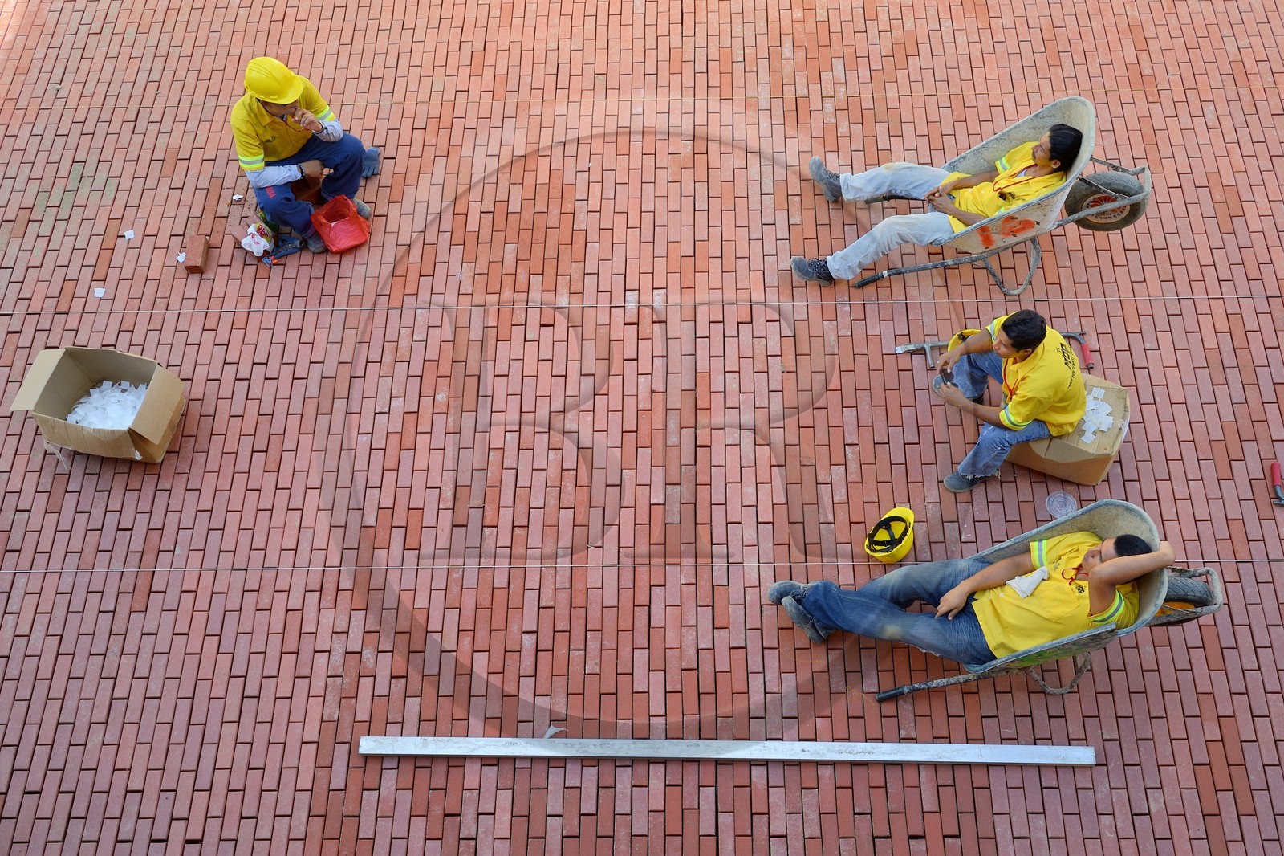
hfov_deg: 54.4
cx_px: 642
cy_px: 428
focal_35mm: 35
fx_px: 1248
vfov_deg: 37.8
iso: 200
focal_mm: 35
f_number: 9
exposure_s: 1/125
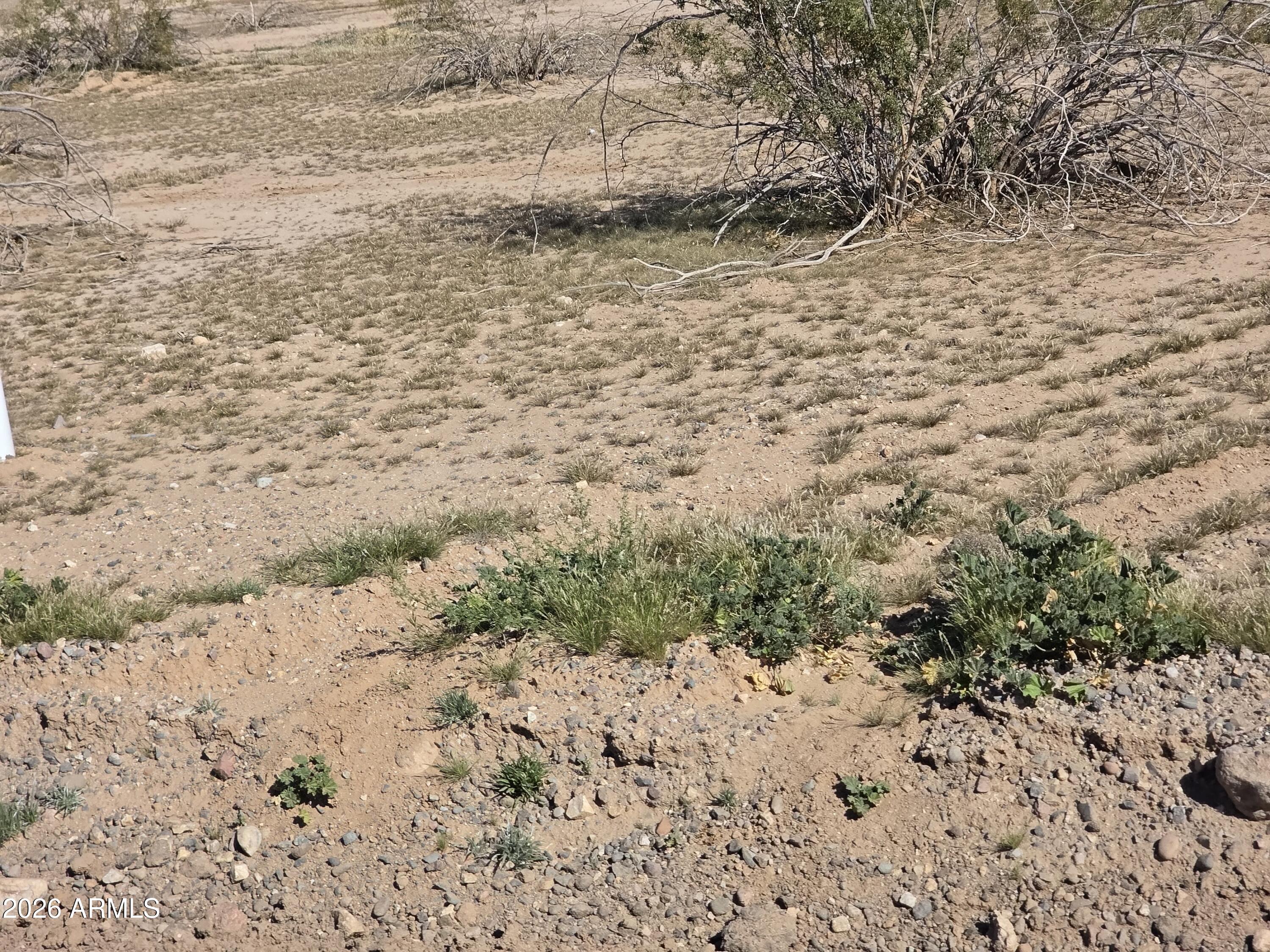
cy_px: 476
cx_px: 635
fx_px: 2531
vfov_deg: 21.3
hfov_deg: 28.2
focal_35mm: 69
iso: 50
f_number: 2.4
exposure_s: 1/2828
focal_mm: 7.9
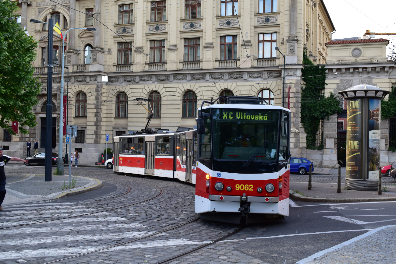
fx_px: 479
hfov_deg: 45.0
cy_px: 132
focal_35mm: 44
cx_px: 198
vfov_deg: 30.9
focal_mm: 29
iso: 250
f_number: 6.3
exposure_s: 1/160
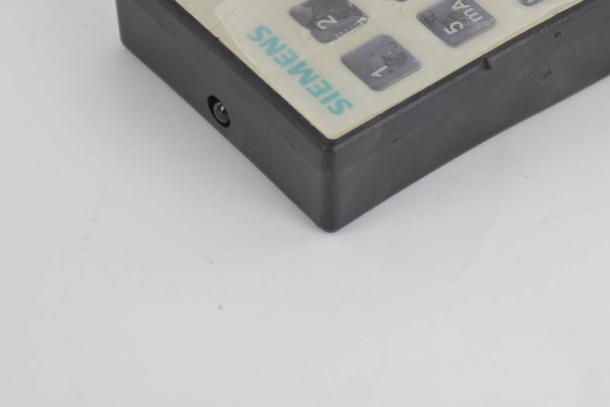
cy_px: -5
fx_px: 6116
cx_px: 435
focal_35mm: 361
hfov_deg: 5.7
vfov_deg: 3.8
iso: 800
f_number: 5.6
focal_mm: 116
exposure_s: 1/200
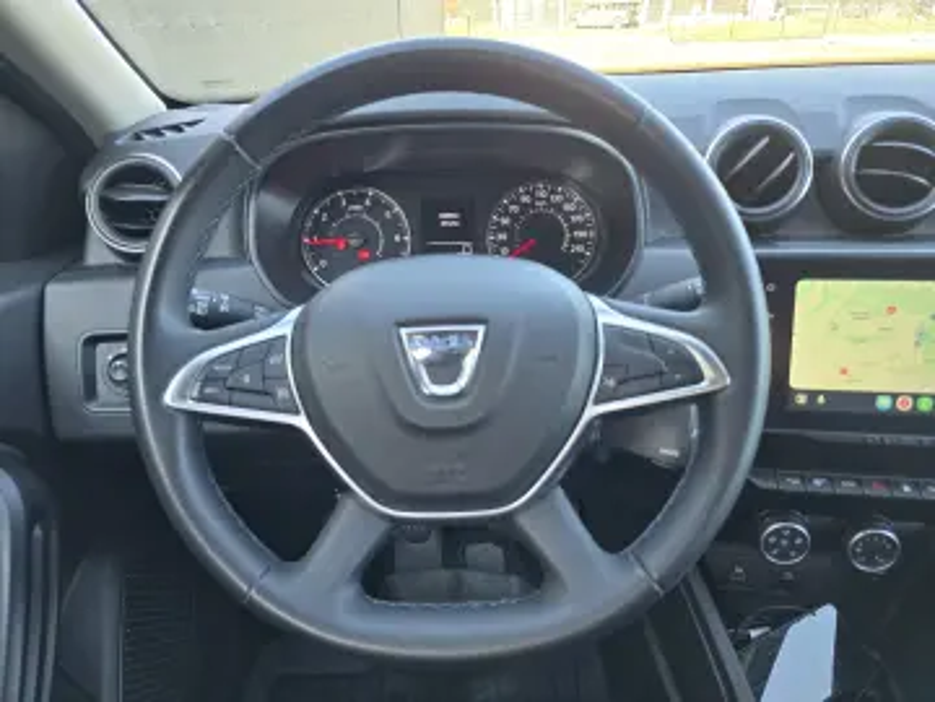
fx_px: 621
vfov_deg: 58.9
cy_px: 351
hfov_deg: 73.9
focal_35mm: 23
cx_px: 468
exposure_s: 1/180
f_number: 1.7
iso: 200
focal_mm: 6.3
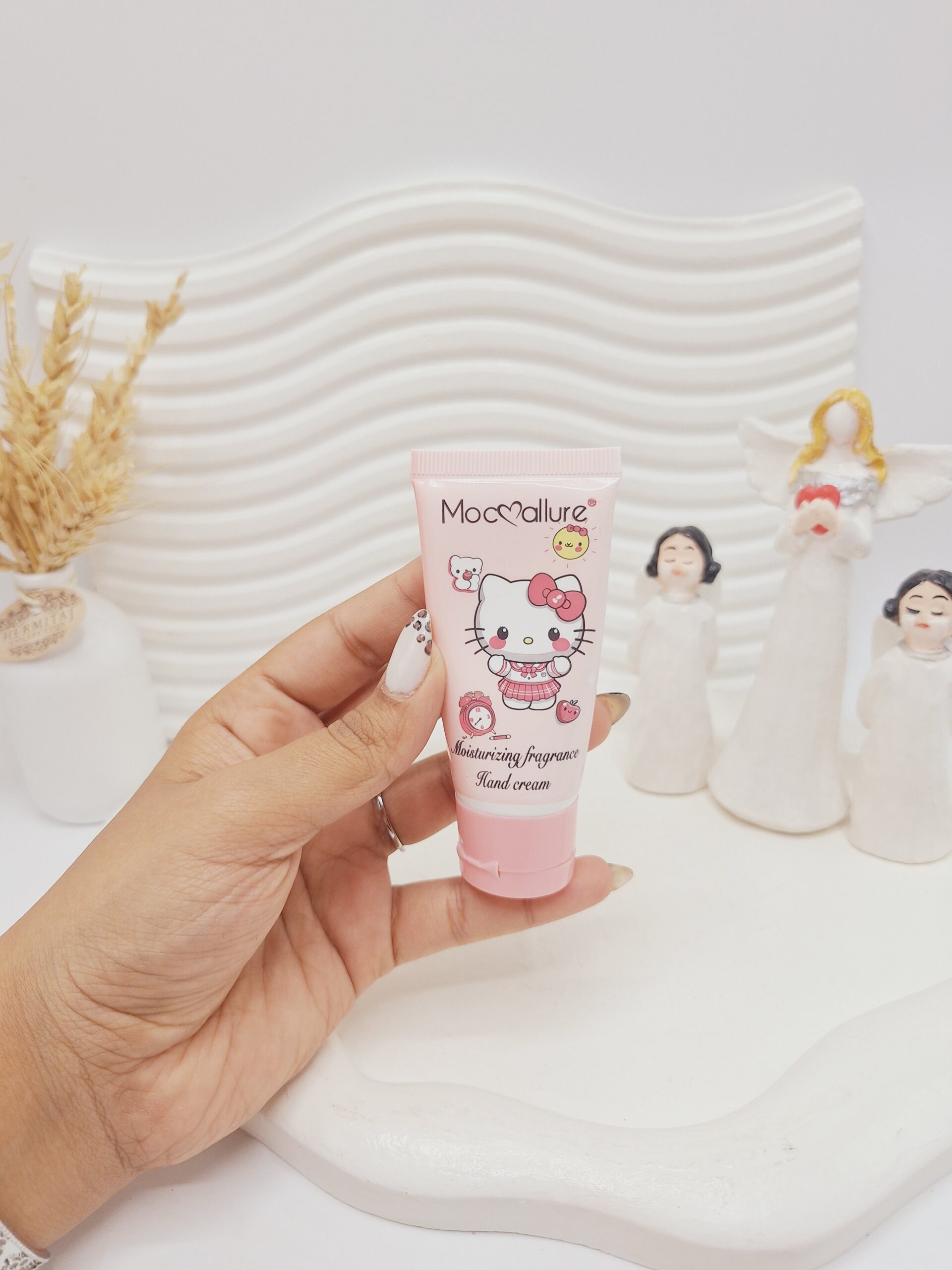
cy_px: 635
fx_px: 843
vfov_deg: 73.9
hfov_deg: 58.9
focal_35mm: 23
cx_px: 476
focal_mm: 5.54
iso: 40
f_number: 1.8
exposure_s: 1/418
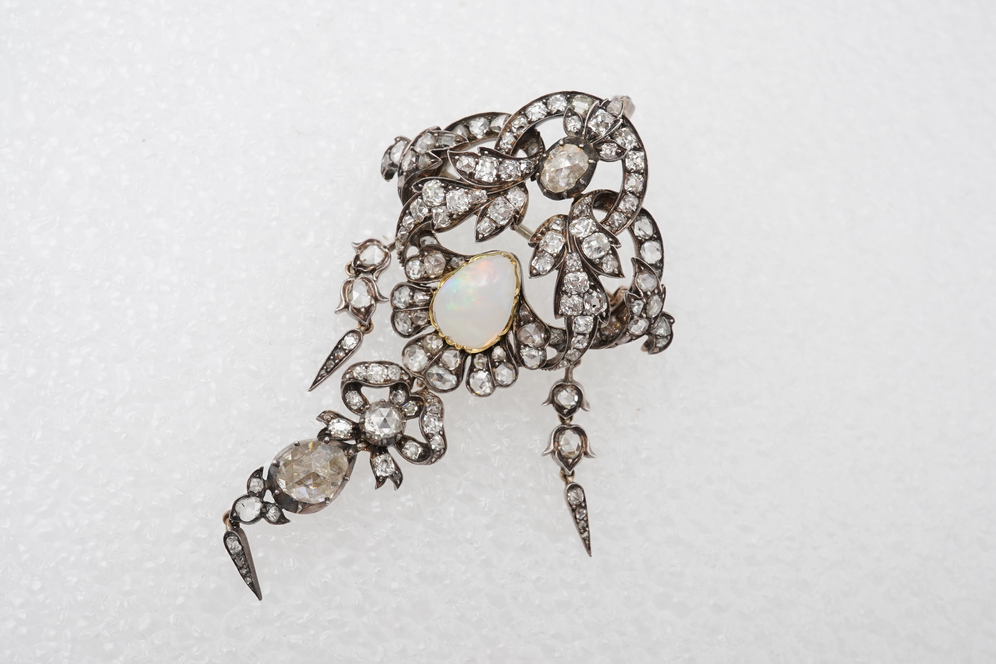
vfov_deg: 29.9
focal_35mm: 45
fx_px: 1245
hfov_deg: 43.6
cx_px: 498
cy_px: 332
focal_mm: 30
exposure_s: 1/125
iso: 640
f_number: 20
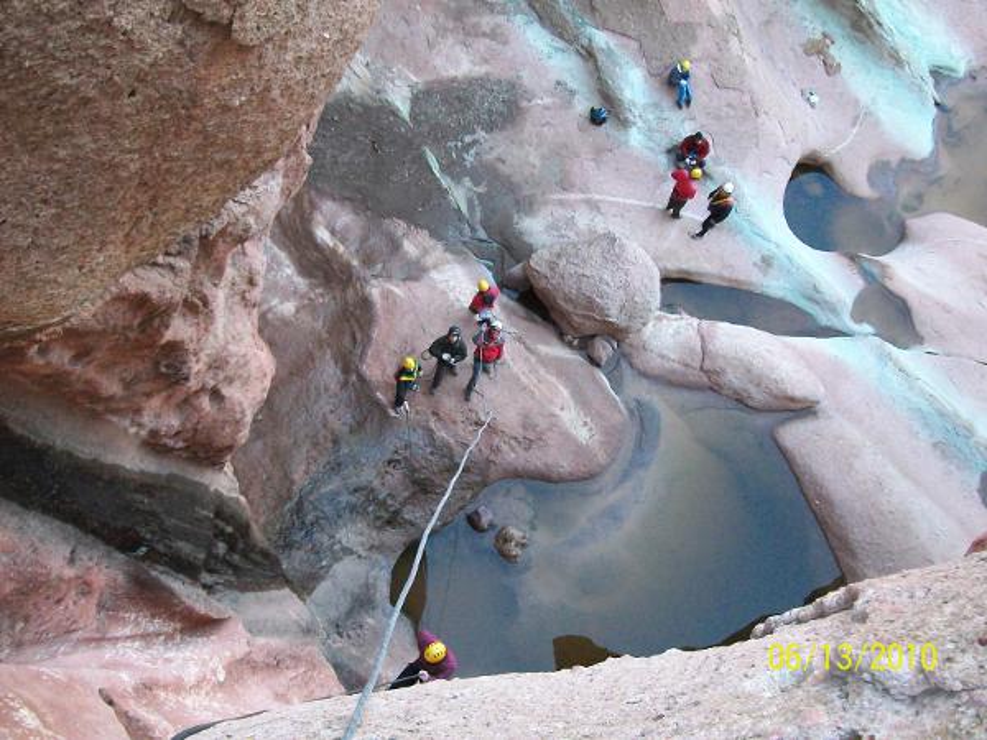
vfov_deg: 39.7
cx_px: 494
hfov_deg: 51.4
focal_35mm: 36
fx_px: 1026
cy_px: 370
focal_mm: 6
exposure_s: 1/200
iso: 400
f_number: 2.7
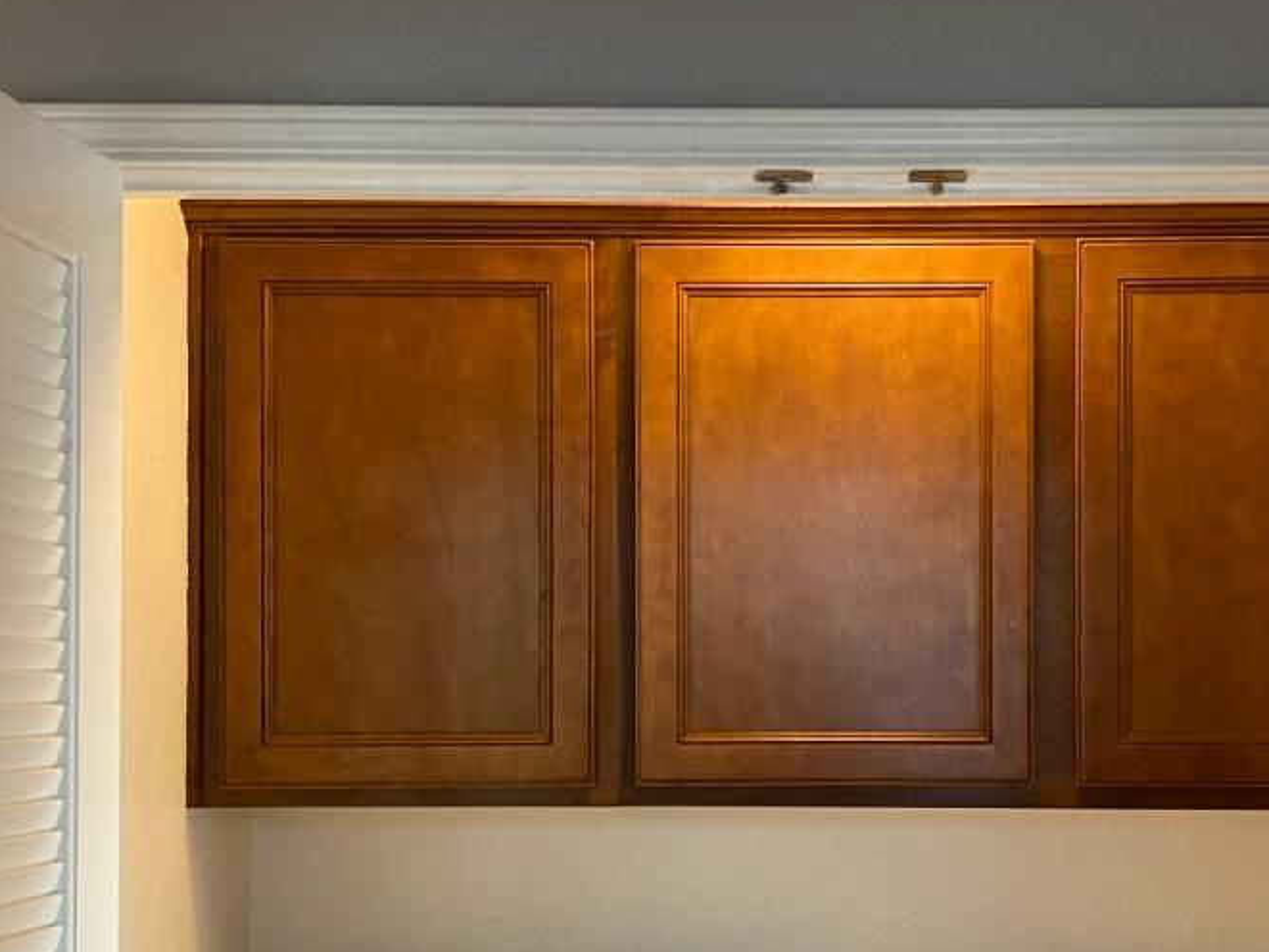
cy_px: 655
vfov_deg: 24.7
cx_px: 791
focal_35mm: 59
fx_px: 2163
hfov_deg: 32.5
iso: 250
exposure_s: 1/60
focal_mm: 4.25
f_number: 1.8
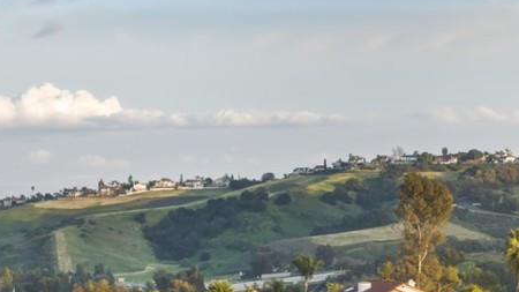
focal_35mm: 167
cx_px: 105
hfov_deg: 12.8
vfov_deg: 7.3
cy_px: 141
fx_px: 2298
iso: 400
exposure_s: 1/2500
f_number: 7.1
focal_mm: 70
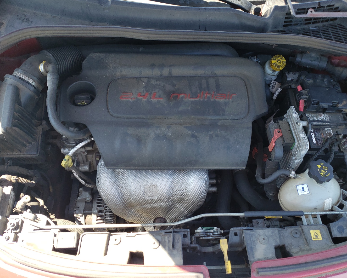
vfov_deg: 51.5
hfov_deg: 62.2
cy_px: 142
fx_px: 288
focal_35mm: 28
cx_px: 181
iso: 50
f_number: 1.5
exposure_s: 1/256
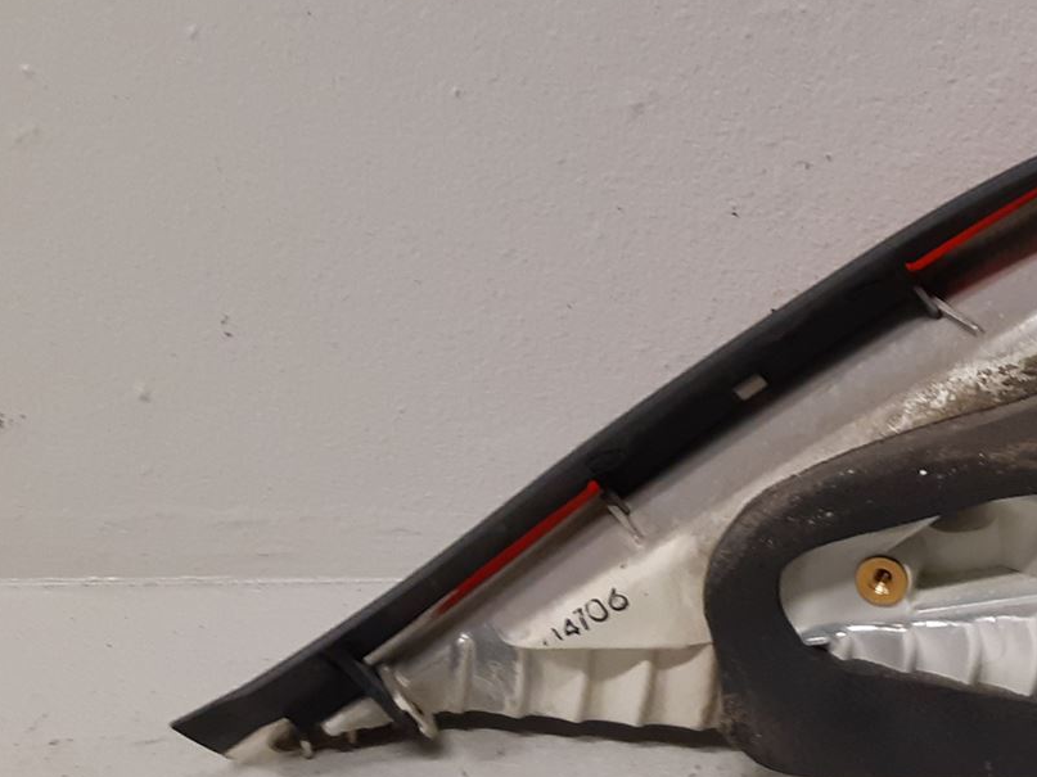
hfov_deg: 25.7
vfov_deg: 22.2
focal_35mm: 66
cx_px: 1307
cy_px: 455
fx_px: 1977
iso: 160
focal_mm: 3.93
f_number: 1.7
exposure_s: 1/50
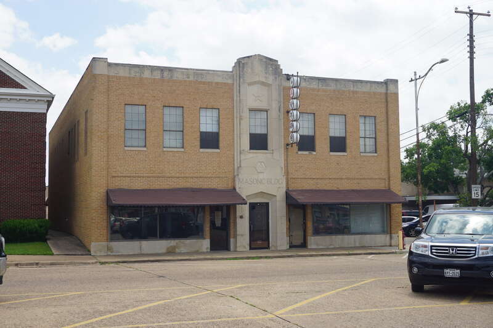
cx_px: 246
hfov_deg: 42.3
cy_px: 164
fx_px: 637
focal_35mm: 46
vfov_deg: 28.9
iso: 100
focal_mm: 31
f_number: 11
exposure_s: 1/125
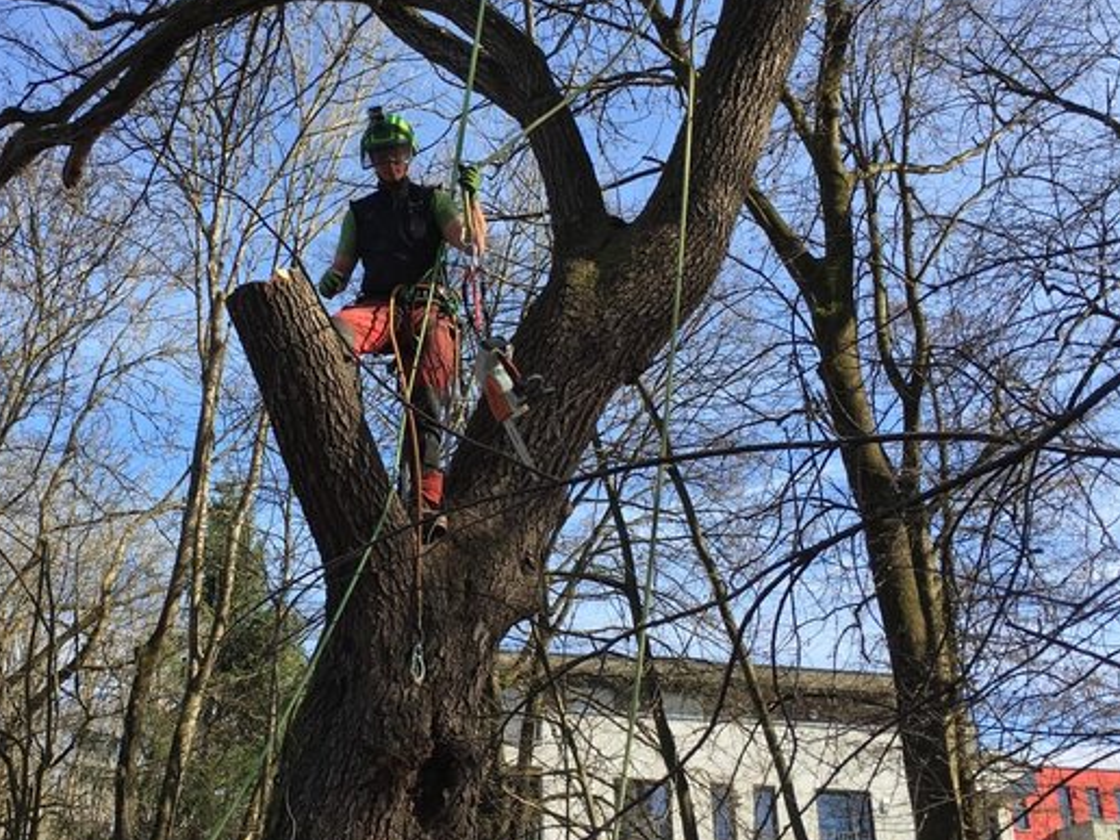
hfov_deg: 41.8
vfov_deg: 32.2
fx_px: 1456
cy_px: 378
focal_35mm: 45
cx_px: 423
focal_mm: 4.15
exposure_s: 1/657
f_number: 2.2
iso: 25
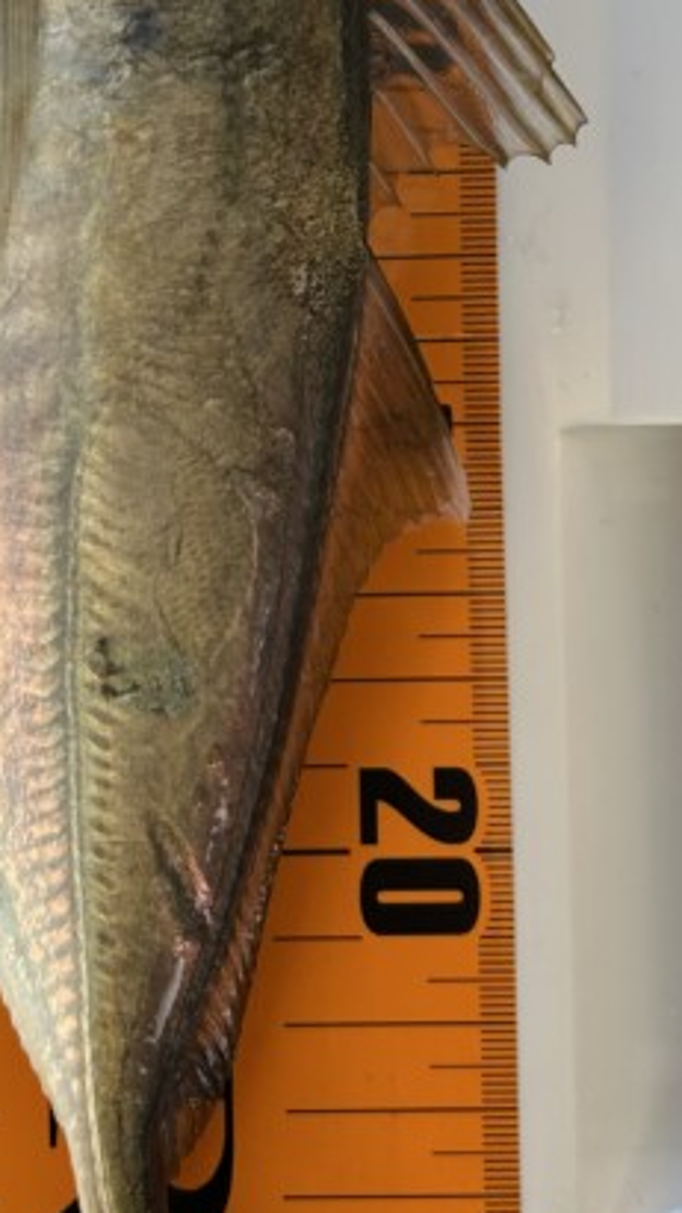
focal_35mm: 69
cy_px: 366
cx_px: 195
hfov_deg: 17.4
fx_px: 2220
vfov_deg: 30.3
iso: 50
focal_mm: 5.7
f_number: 1.5
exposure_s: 1/521
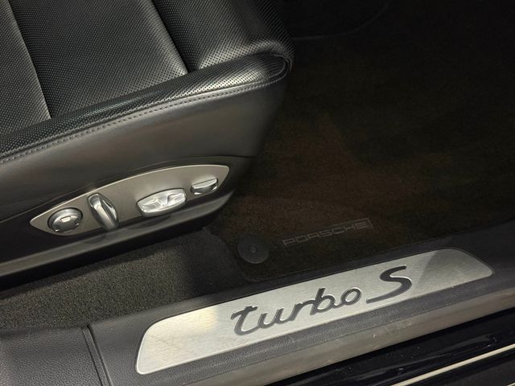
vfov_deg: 30.3
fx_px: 714
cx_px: 258
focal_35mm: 48
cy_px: 193
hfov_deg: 39.7
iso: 200
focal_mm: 6.76
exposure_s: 1/60
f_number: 1.78
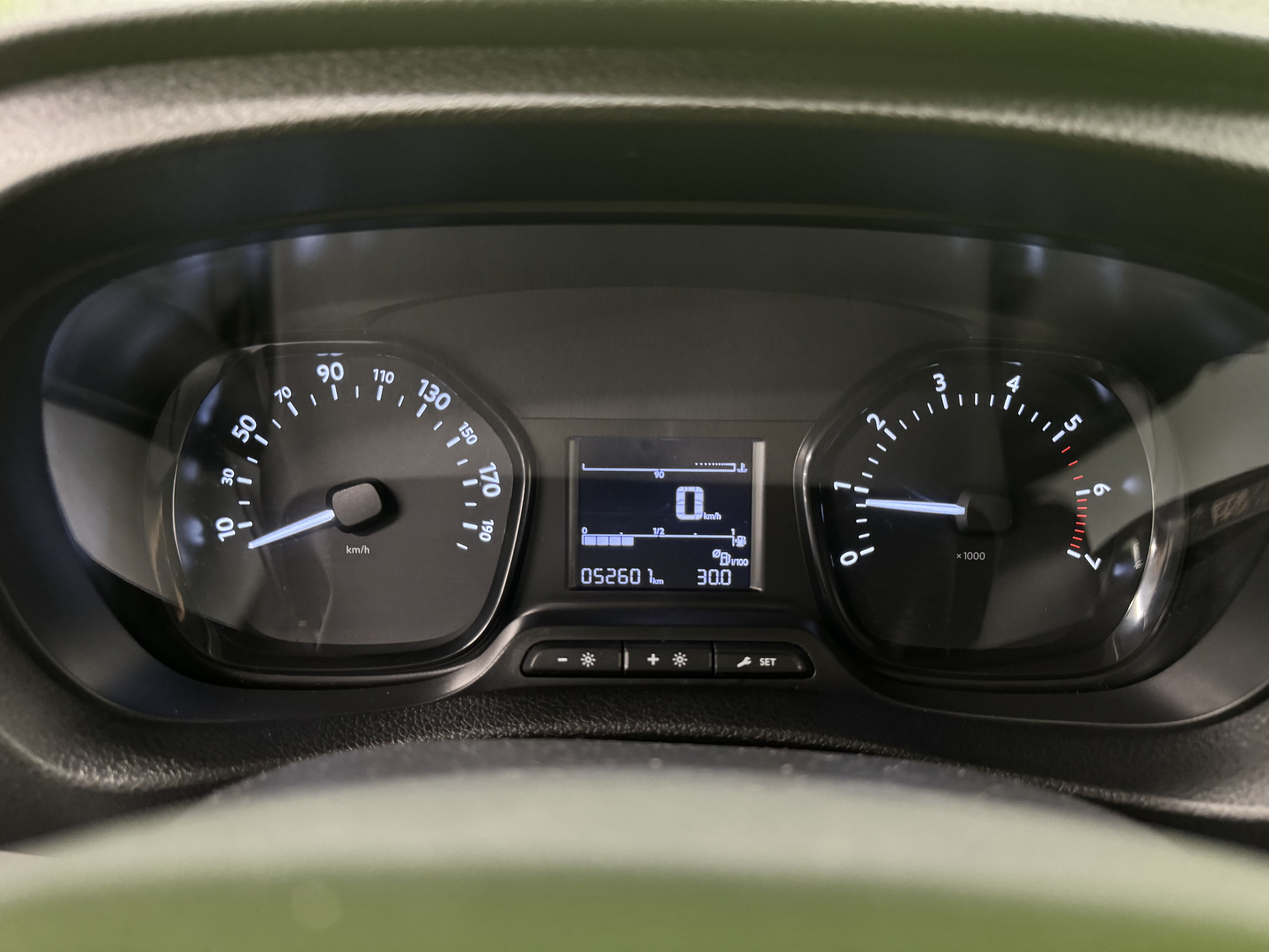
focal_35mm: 24
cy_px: 476
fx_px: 880
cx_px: 634
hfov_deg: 71.6
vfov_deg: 56.8
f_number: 1.78
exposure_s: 1/50
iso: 800
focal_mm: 6.76
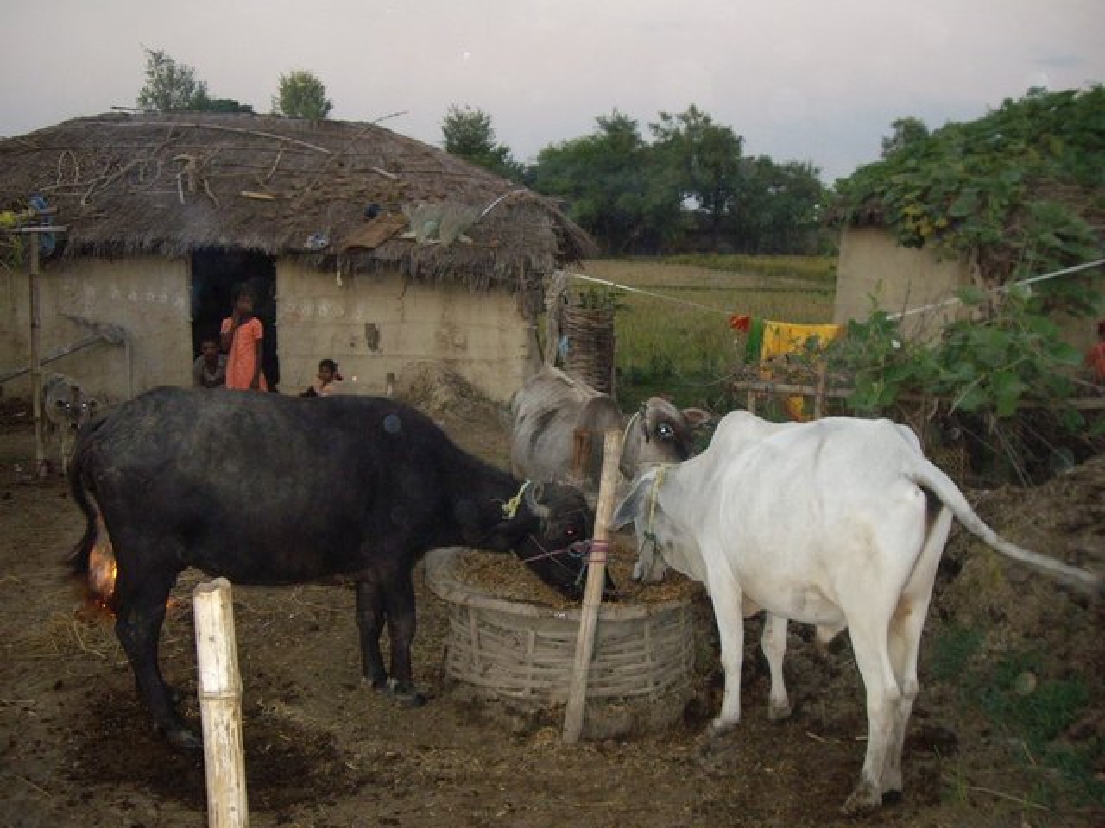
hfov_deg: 49.0
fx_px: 1213
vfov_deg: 37.7
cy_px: 414
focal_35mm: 38
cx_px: 552
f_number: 2.7
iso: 200
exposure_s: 1/40
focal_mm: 6.2
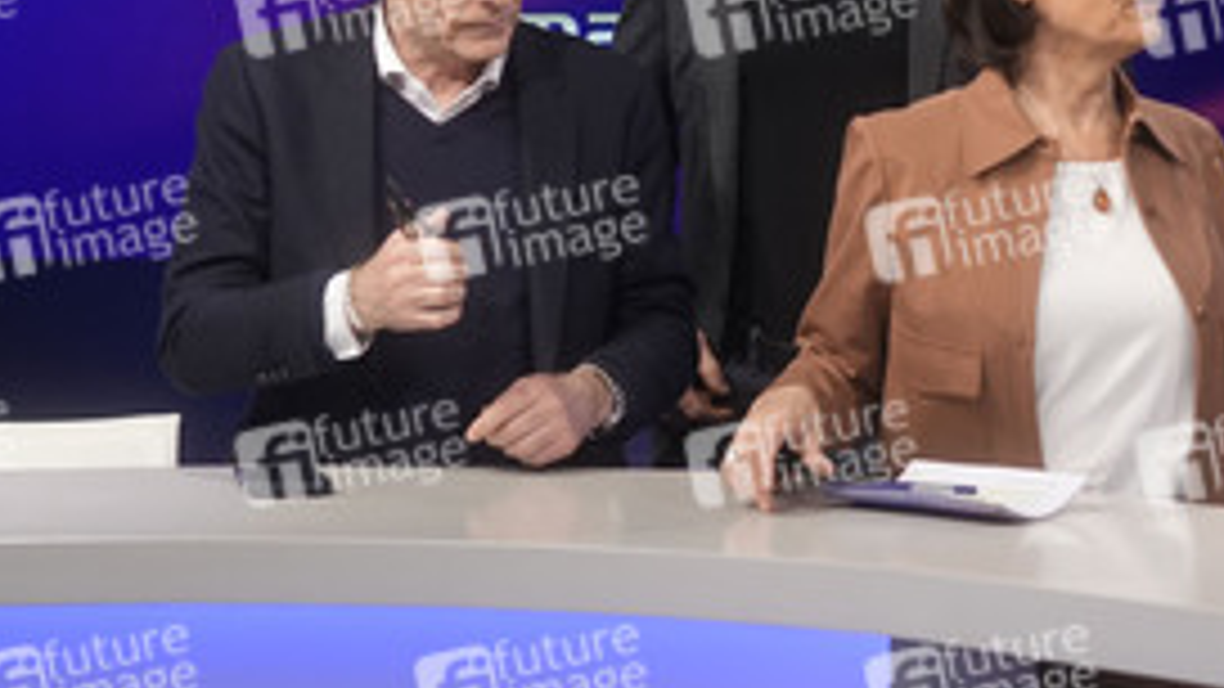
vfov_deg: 15.4
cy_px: 117
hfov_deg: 26.9
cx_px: 862
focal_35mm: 78
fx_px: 2532
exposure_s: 1/200
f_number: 2.2
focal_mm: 30
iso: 640
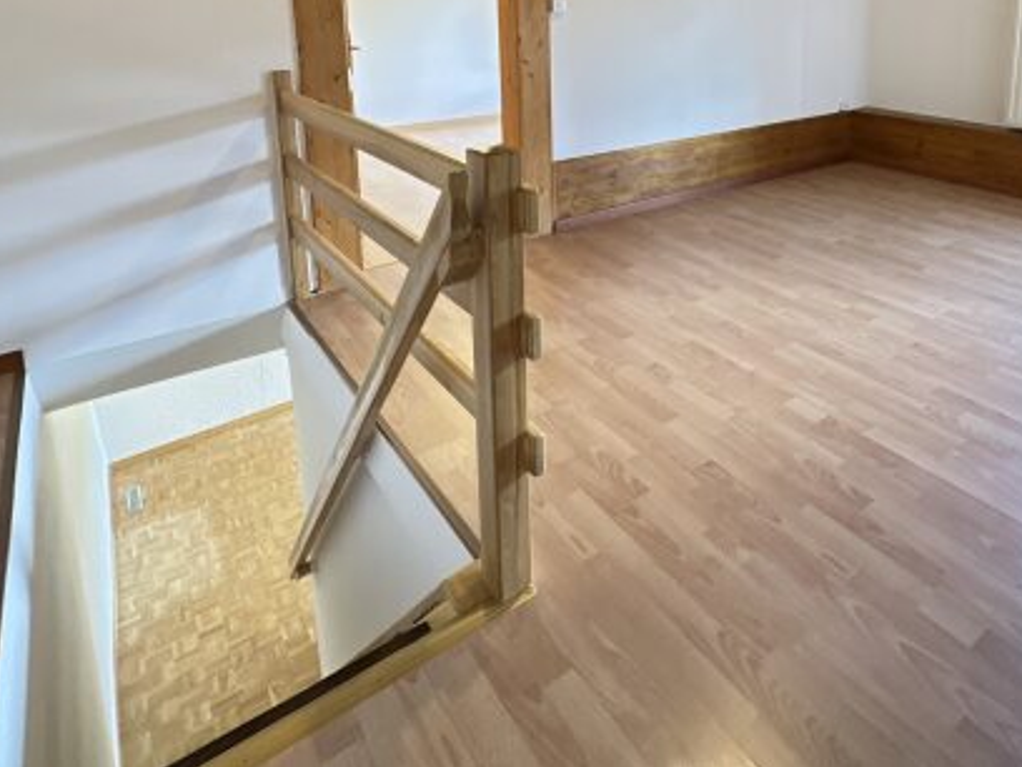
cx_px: 649
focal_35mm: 24
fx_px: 709
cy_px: 114
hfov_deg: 70.3
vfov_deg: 51.8
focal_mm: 2.22
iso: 320
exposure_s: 1/50
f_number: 2.2
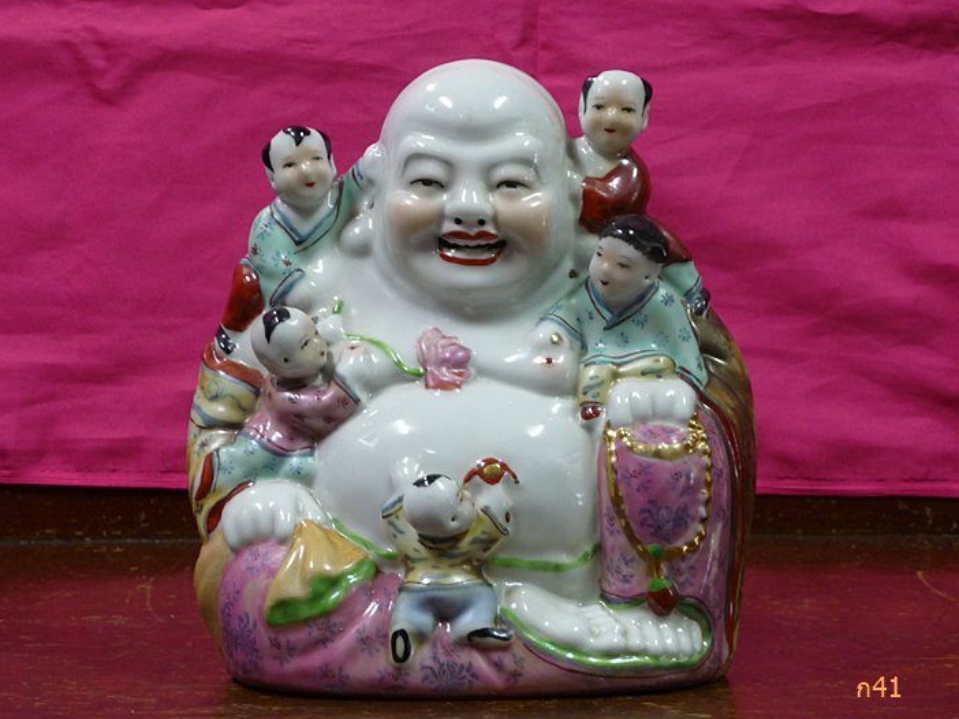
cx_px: 452
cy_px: 361
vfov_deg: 13.0
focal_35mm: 114
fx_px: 3157
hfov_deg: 17.3
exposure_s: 1/1.6
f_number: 5.1
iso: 200
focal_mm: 16.5
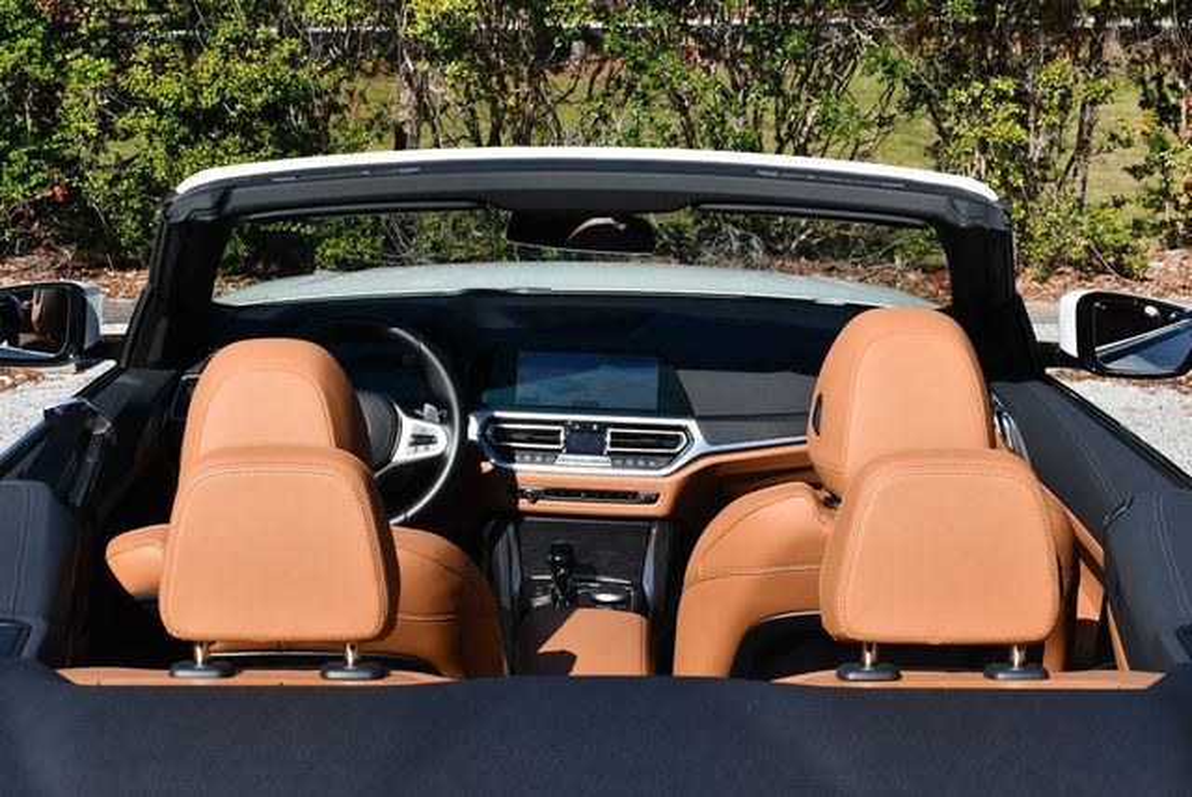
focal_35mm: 60
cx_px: 596
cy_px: 398
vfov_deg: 22.7
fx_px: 1988
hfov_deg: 33.4
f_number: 8
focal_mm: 30
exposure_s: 1/320
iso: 100
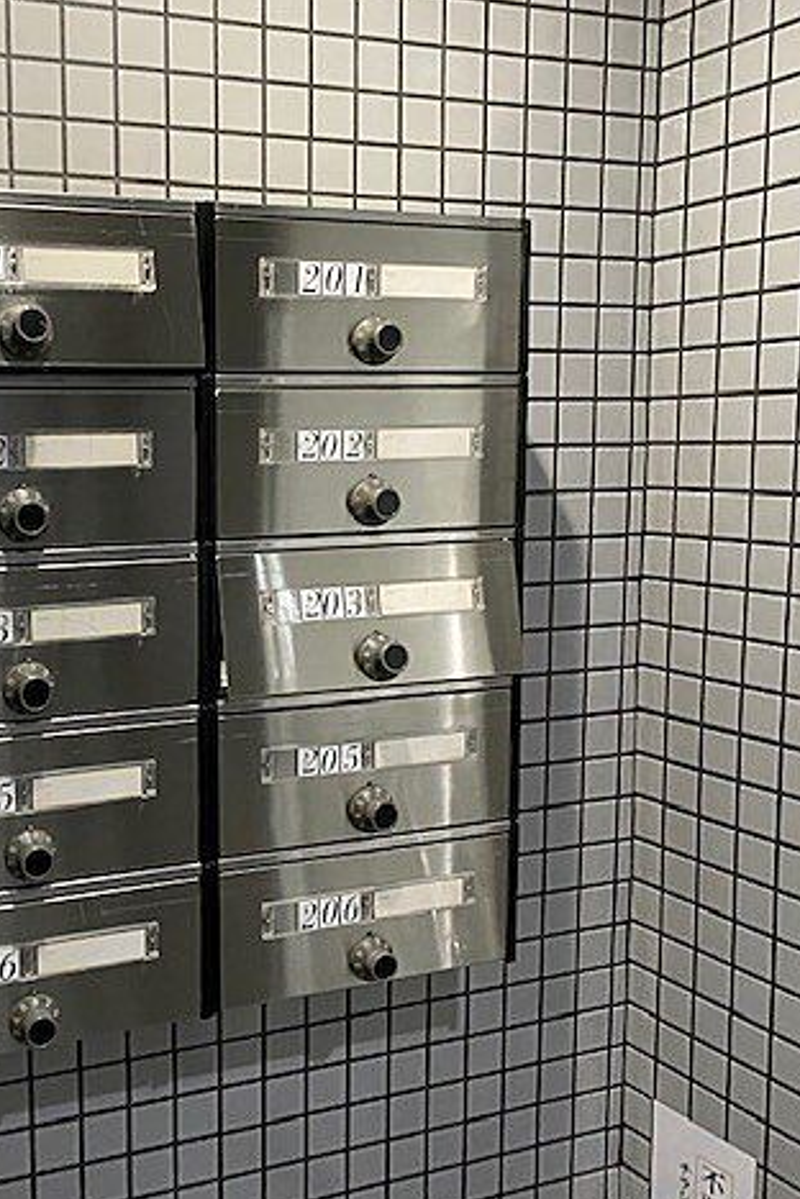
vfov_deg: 51.9
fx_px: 1233
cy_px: 600
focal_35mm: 37
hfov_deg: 34.7
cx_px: 144
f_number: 1.8
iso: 400
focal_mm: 4.25
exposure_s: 1/60
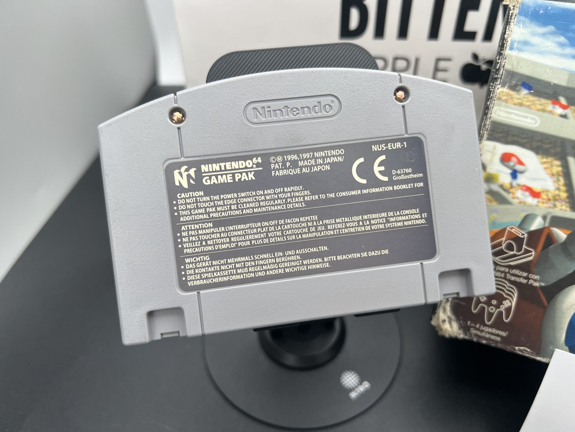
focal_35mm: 26
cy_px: 216
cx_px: 288
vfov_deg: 53.1
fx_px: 432
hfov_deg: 67.3
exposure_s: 1/307
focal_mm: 5.7
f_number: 1.5
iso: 50
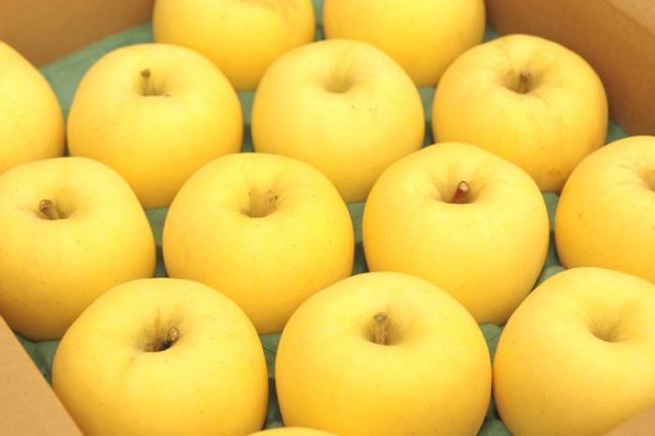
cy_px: 218
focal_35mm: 75
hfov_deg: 27.0
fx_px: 1364
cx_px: 328
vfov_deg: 18.2
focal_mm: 50
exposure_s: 1/100
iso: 800
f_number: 5
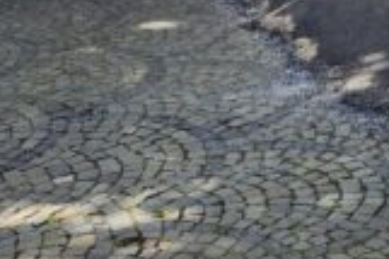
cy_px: -380
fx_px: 1231
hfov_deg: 17.5
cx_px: 403
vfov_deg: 10.3
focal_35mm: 114
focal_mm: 5.4
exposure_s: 1/1024
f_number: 1.8
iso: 20
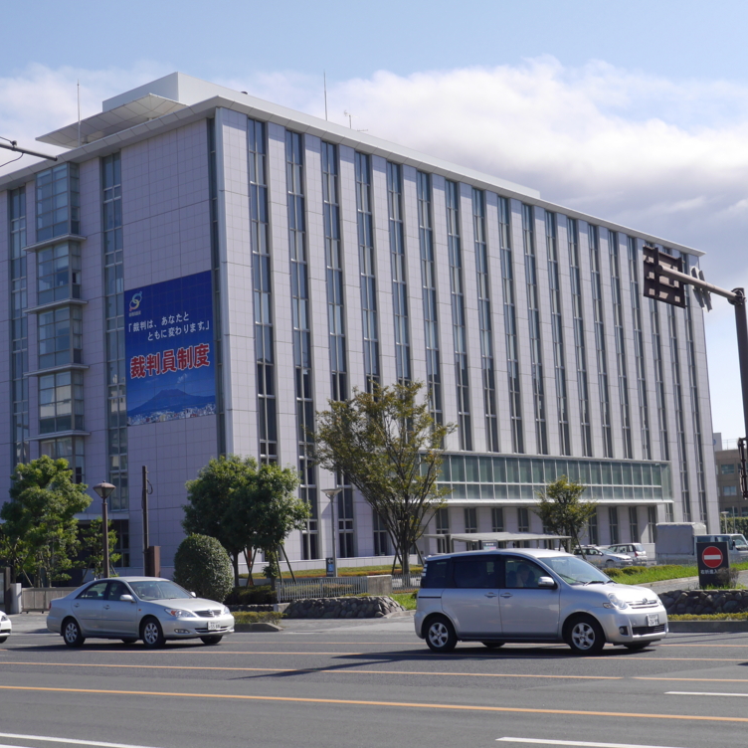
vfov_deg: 32.2
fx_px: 1296
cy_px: 379
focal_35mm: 53
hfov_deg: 32.1
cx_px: 292
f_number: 8
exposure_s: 1/320
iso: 160
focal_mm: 22
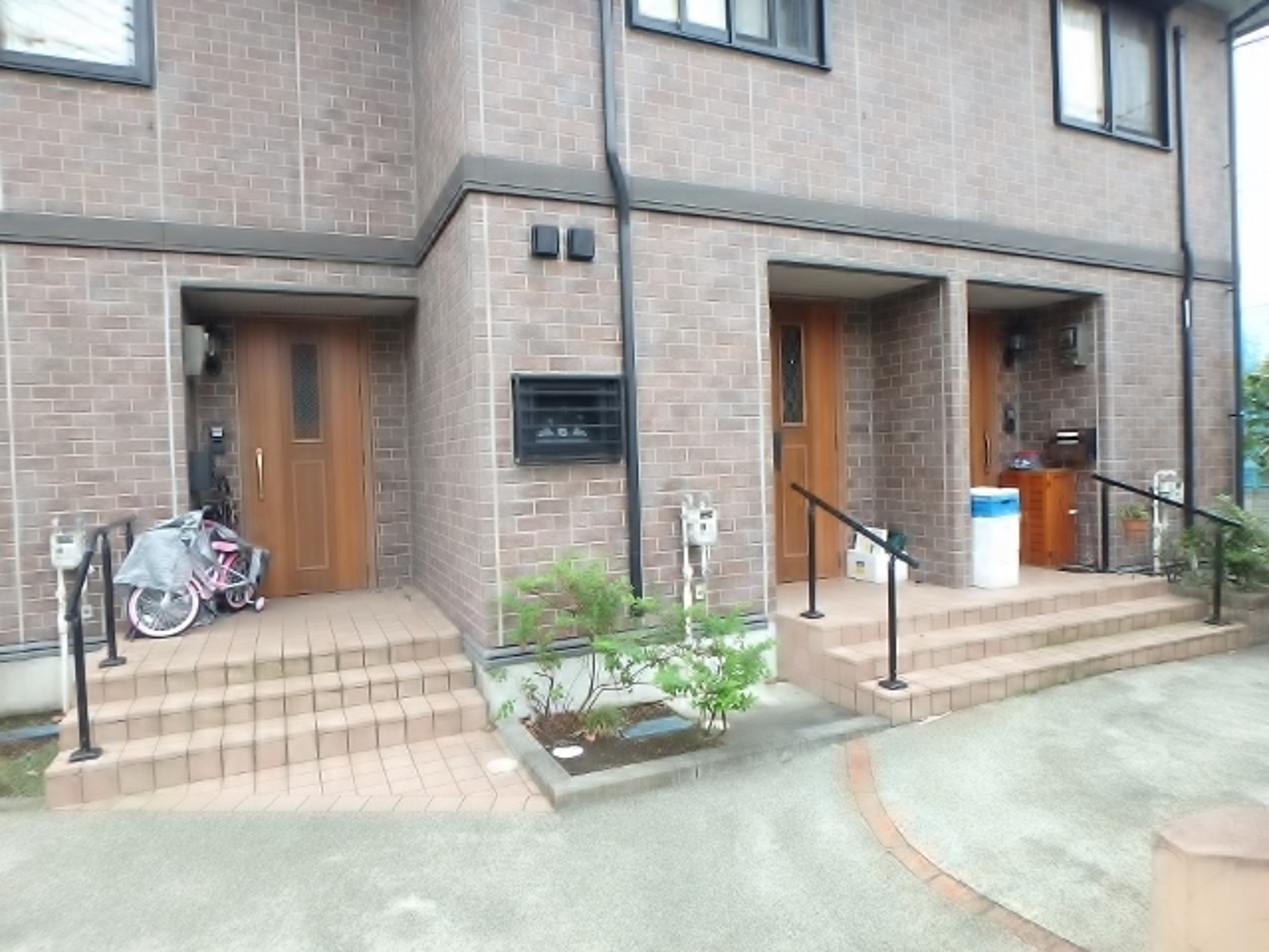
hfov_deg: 79.0
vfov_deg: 63.4
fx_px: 770
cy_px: 476
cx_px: 634
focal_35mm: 21
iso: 125
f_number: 3.5
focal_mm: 3.7
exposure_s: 1/100
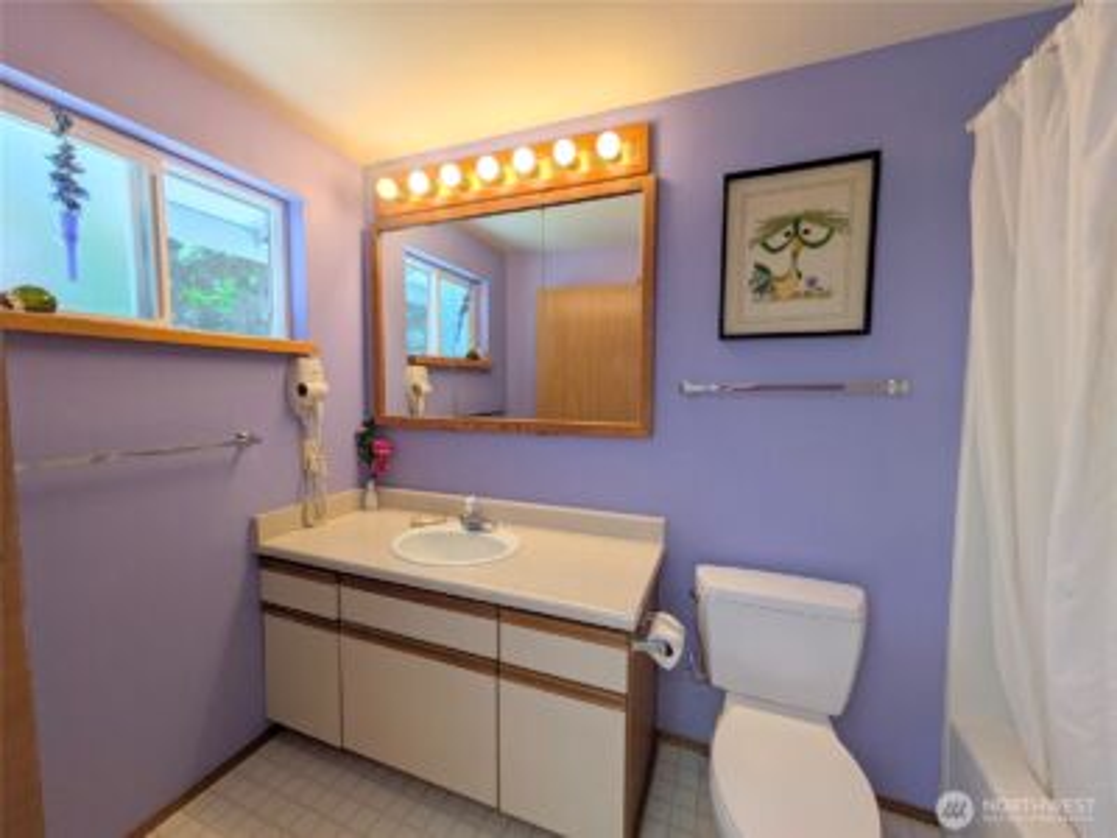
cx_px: 558
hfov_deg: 102.1
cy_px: 419
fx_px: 452
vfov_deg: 85.7
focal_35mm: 14
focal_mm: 1.83
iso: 52
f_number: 2.2
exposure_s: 1/149
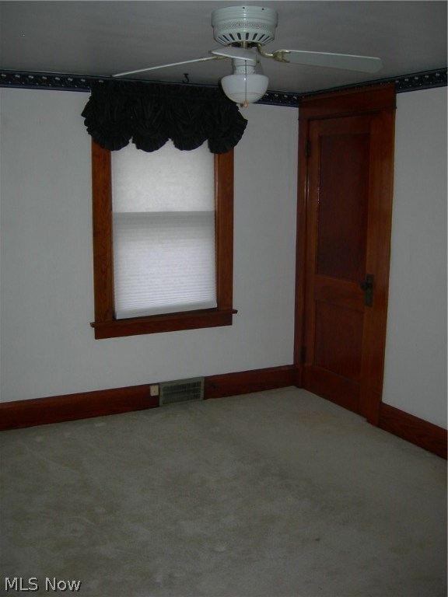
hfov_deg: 39.7
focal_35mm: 36
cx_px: 224
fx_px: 621
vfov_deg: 51.4
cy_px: 298
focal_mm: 7.5
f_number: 2.7
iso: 64
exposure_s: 1/60.1
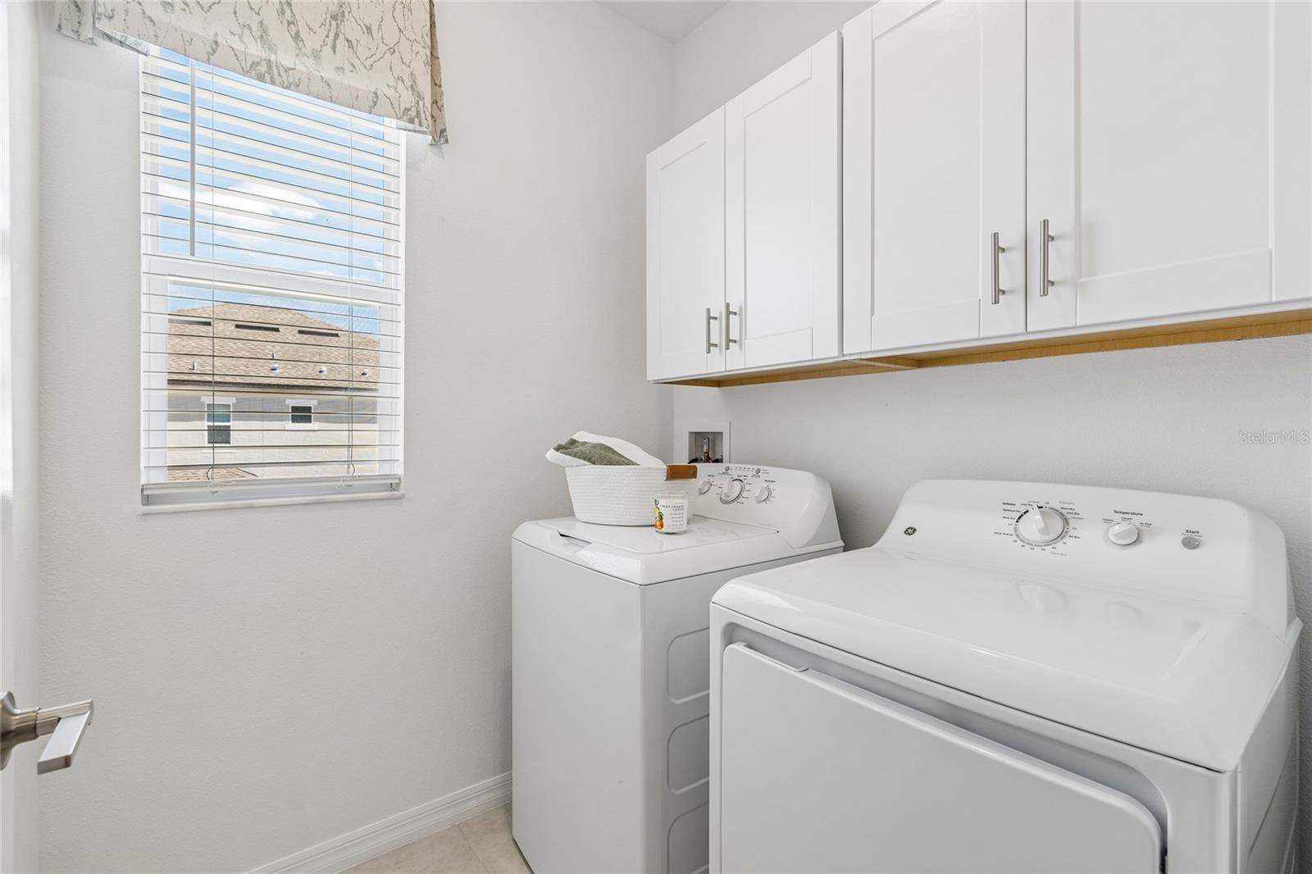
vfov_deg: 77.3
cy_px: 437
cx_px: 656
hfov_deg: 100.4
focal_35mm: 15
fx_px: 547
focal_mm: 10
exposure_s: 1/8
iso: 100
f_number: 7.1
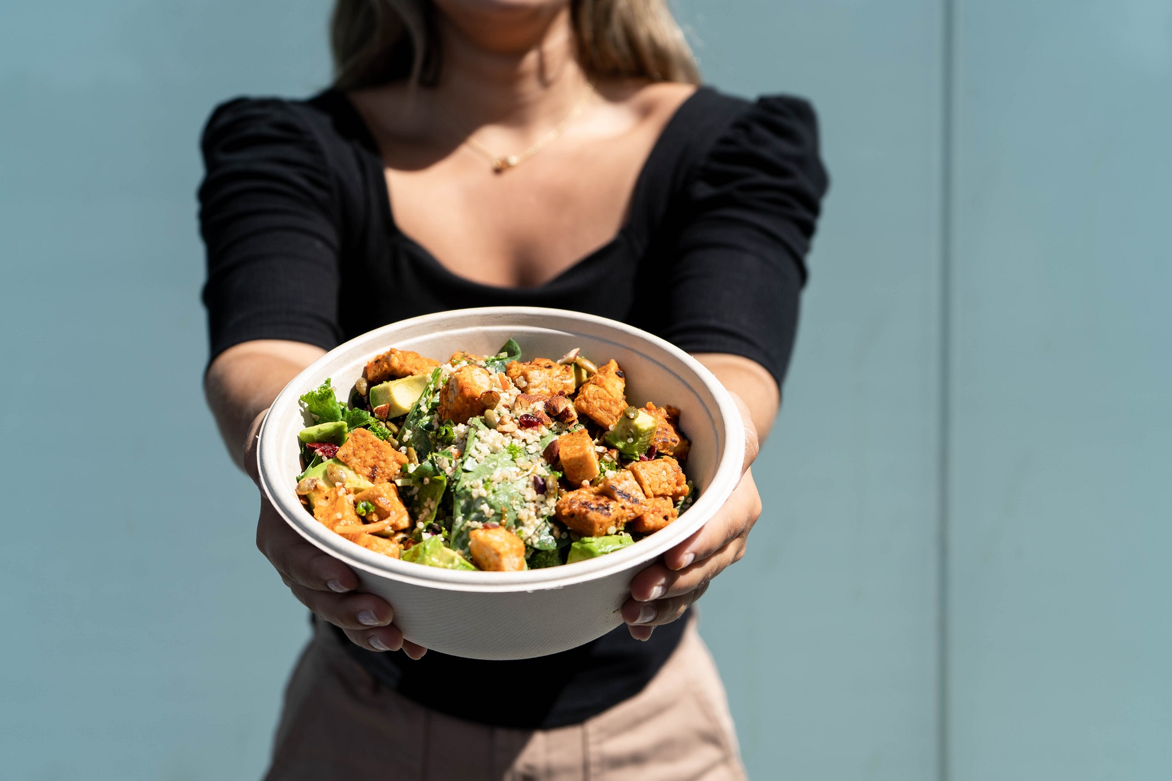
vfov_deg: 27.5
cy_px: 390
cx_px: 586
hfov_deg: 40.3
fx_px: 1595
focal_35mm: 49
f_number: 4.5
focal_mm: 49
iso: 64
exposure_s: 1/500
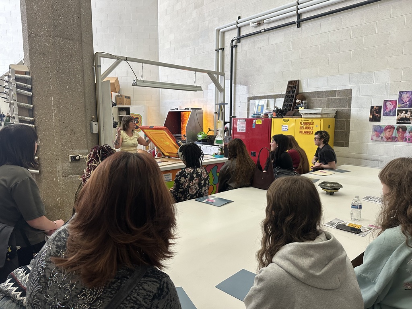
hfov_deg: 71.6
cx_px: 206
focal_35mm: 24
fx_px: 286
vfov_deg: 56.8
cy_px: 154
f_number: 1.78
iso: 200
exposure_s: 1/120
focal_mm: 6.86
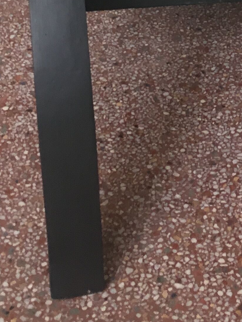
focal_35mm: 107
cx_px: 247
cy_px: -183
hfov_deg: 13.6
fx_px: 997
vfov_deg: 16.5
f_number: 2.2
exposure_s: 1/33
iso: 40
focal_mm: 4.15
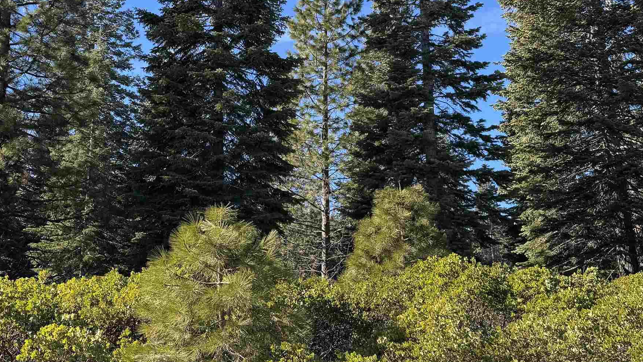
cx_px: 275
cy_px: 137
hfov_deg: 44.5
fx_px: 784
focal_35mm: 46
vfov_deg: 25.9
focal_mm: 6.76
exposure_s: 1/1285
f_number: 1.78
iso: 80
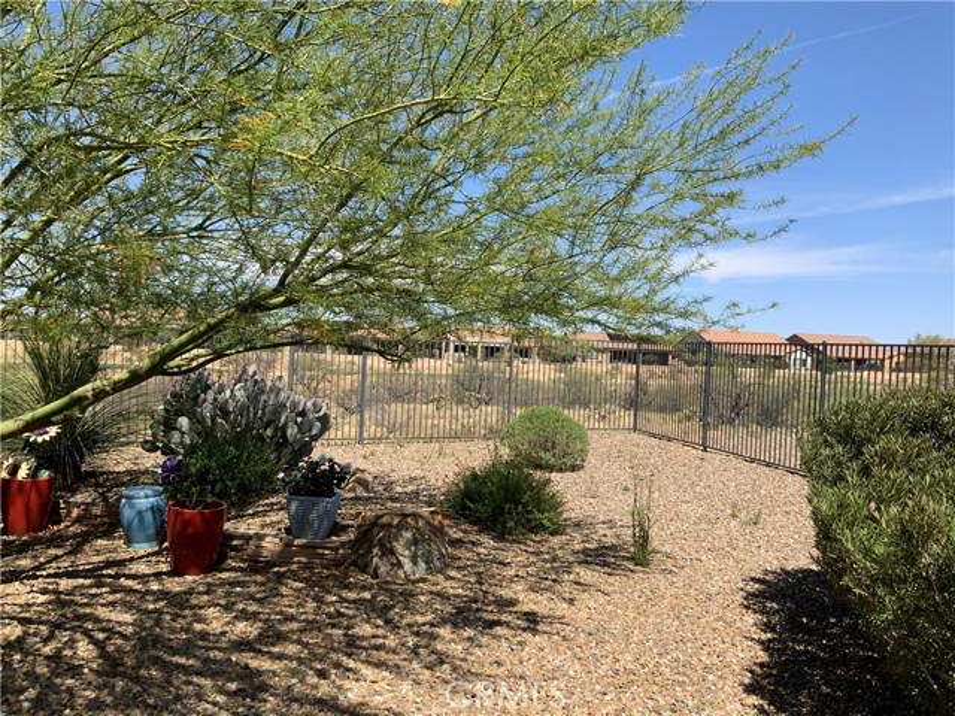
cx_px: 478
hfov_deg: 61.7
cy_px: 358
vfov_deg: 48.2
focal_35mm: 29
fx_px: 800
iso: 16
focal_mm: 3
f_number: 1.8
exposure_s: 1/1534
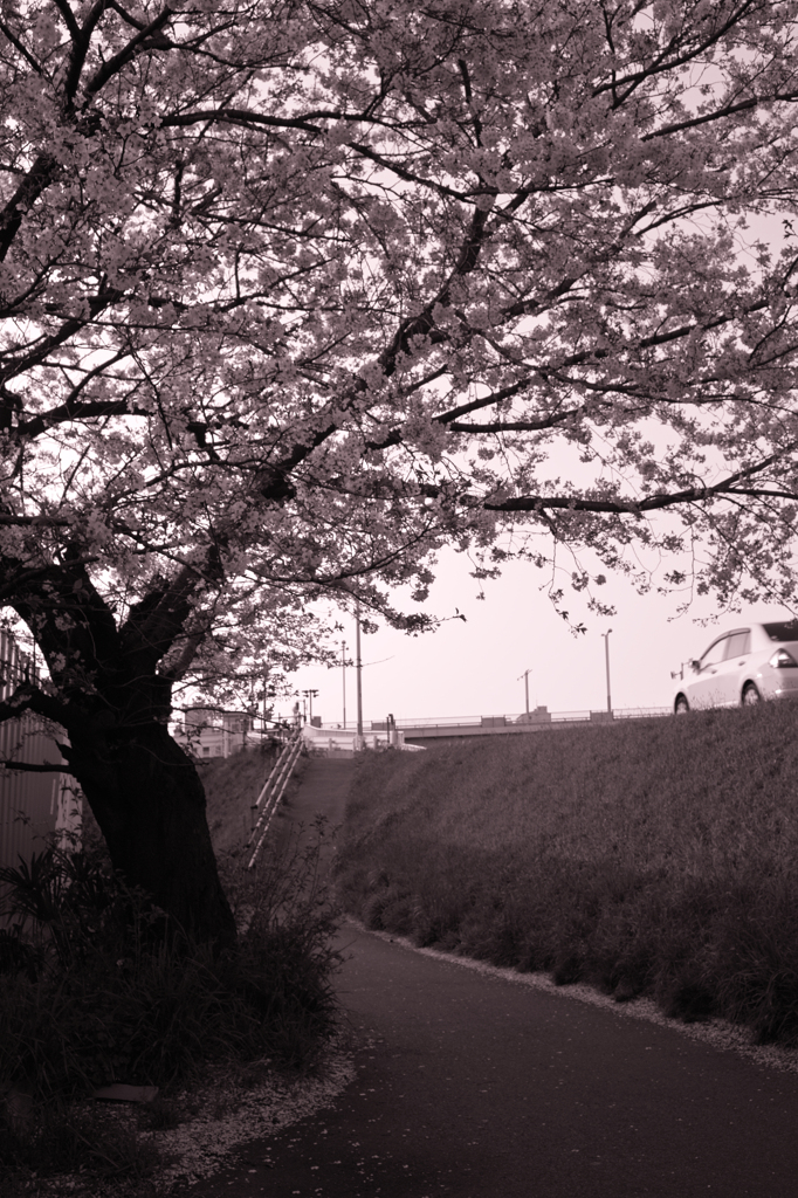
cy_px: 599
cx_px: 399
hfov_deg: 32.6
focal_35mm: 41
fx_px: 1364
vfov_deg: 47.4
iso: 100
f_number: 7.1
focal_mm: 24.2
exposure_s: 1/125
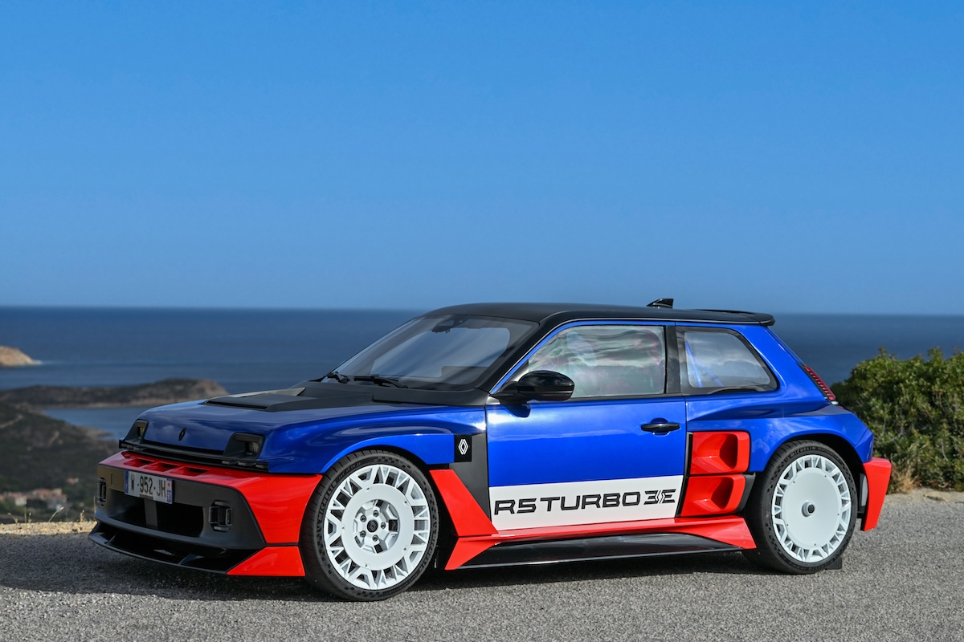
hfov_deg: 28.8
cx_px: 482
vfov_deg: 19.5
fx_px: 1874
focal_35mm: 70
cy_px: 321
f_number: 4
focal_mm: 70
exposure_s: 1/6400
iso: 200
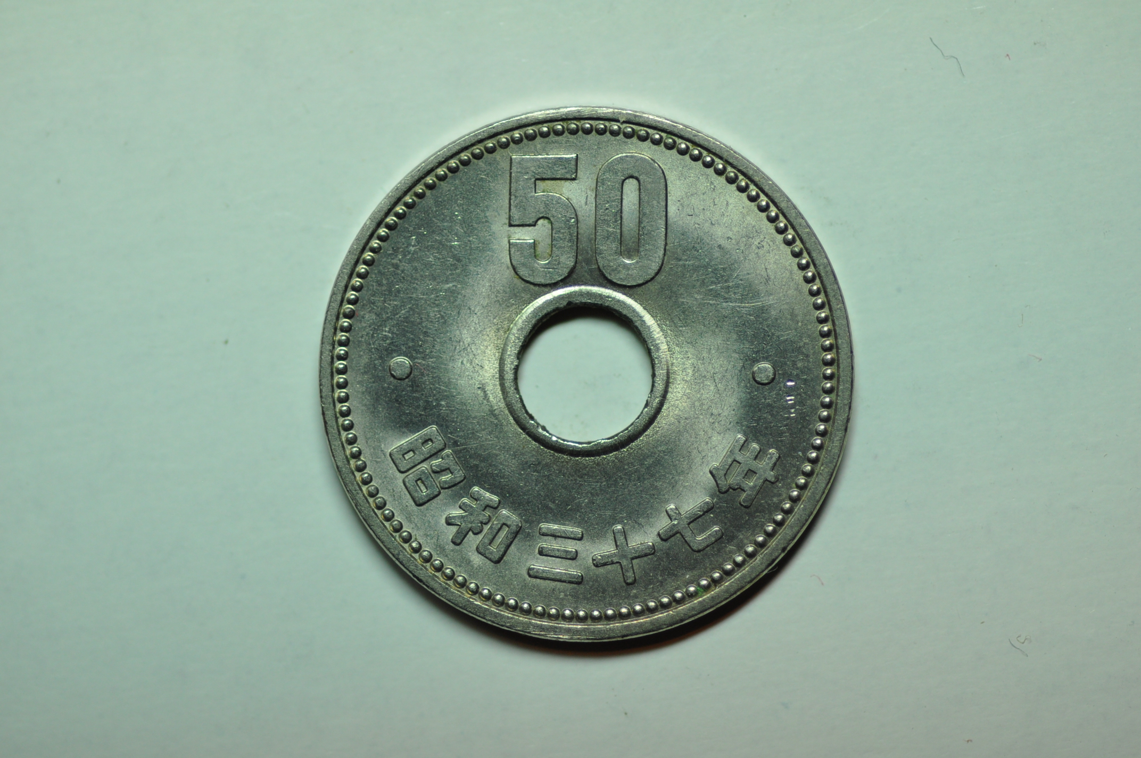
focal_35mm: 90
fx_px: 2849
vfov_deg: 15.2
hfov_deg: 22.6
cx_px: 570
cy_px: 379
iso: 500
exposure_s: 1/250
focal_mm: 60
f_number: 4
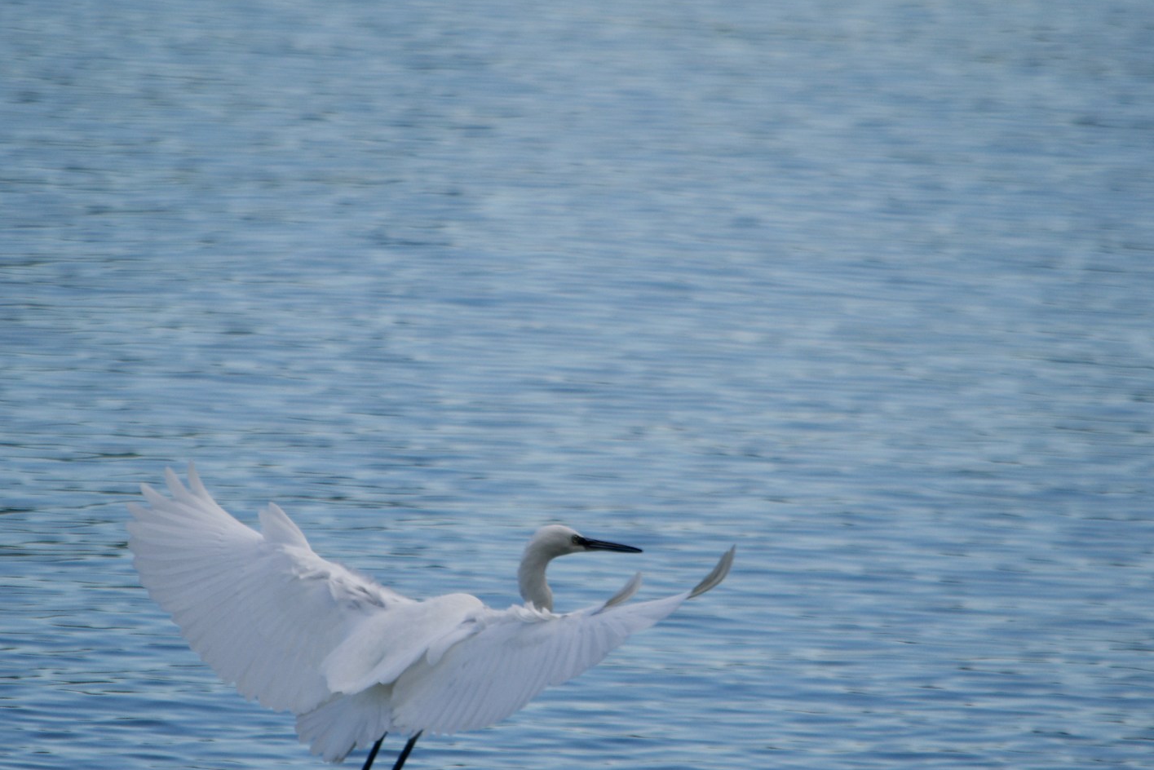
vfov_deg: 1.8
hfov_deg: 2.7
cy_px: 491
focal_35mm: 763
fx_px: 24462
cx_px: 534
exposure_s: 1/640
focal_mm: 300
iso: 200
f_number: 6.3
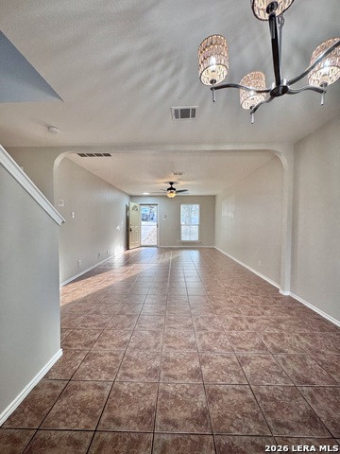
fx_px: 183
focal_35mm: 14
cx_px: 170
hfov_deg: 85.7
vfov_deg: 102.1
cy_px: 227
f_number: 2.2
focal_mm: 2.22
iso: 250
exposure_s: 1/120
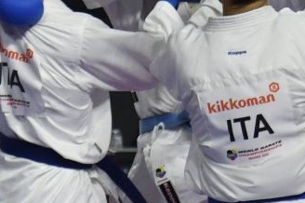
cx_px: 141
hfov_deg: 2.5
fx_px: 6966
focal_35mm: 823
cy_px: 191
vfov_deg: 1.7
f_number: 4
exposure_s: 1/800
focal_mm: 100
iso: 1250
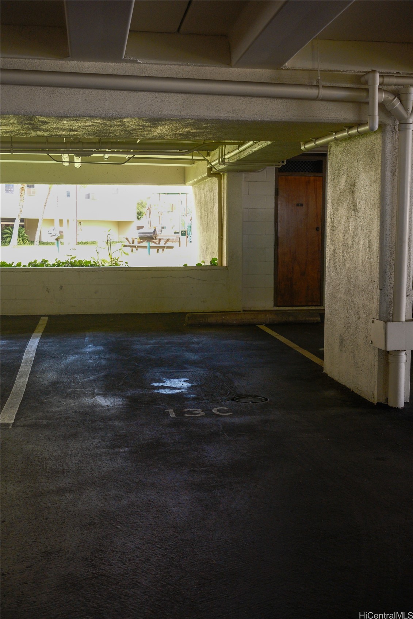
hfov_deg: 32.6
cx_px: 206
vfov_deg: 47.4
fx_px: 705
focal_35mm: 41
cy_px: 310
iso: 1000
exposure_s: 1/250
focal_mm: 27
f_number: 4.5
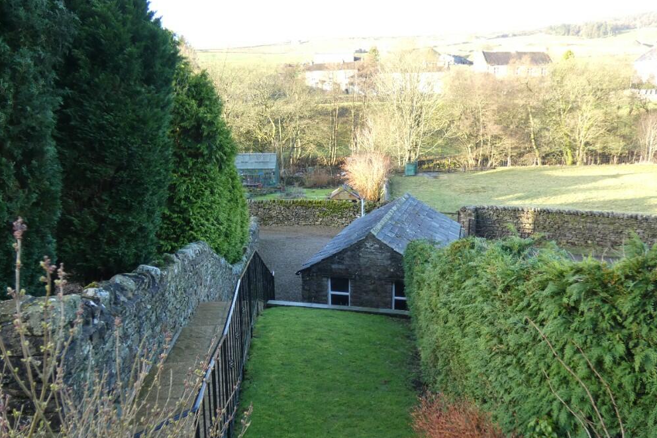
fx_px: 529
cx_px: 327
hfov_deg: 63.7
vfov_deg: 44.9
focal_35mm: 29
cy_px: 243
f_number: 3.2
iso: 160
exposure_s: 1/80
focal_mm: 4.8
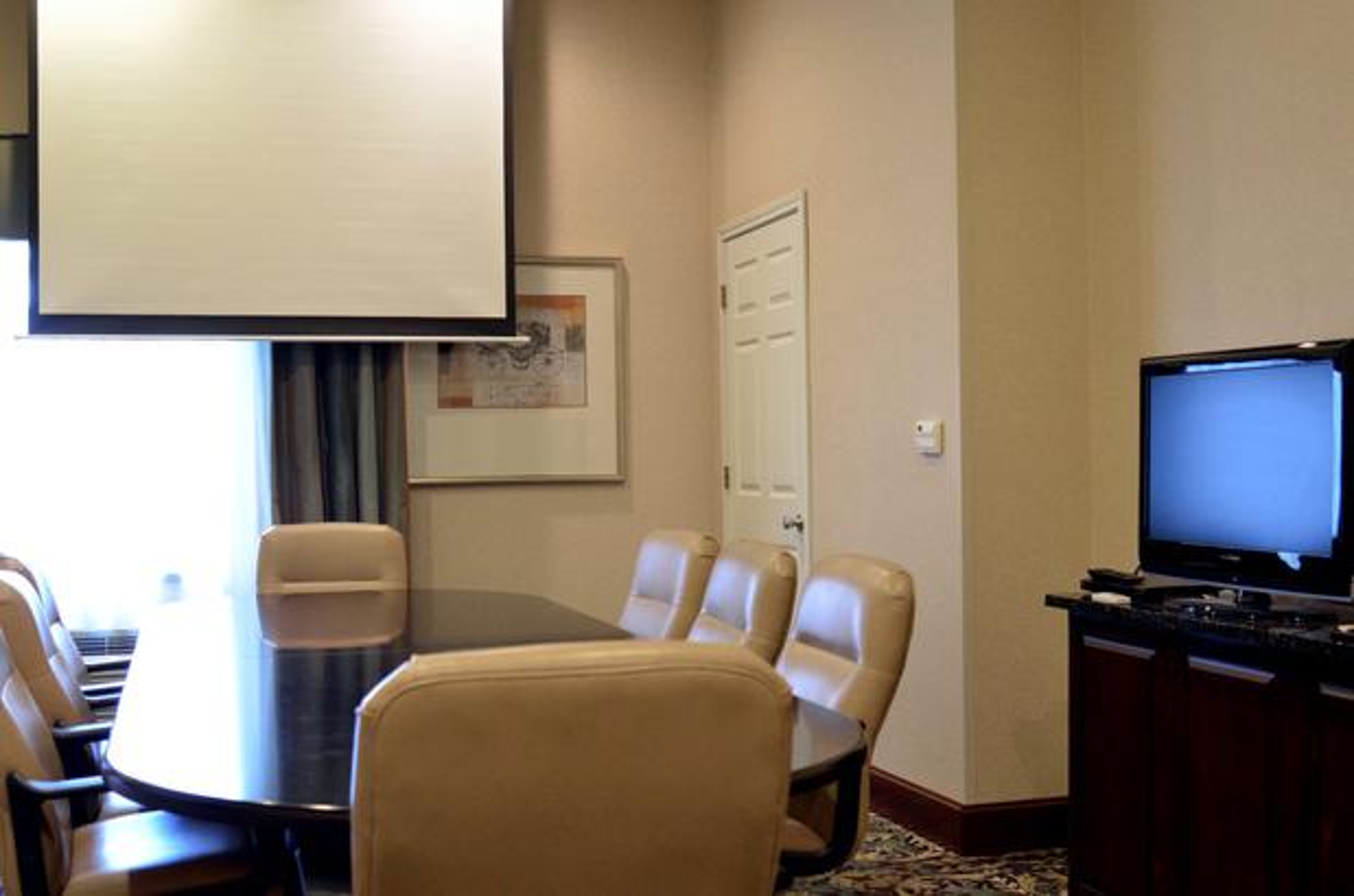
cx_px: 677
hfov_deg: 53.2
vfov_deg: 36.7
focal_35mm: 36
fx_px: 1351
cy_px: 448
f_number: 3.5
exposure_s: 1/25
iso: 1250
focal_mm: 24
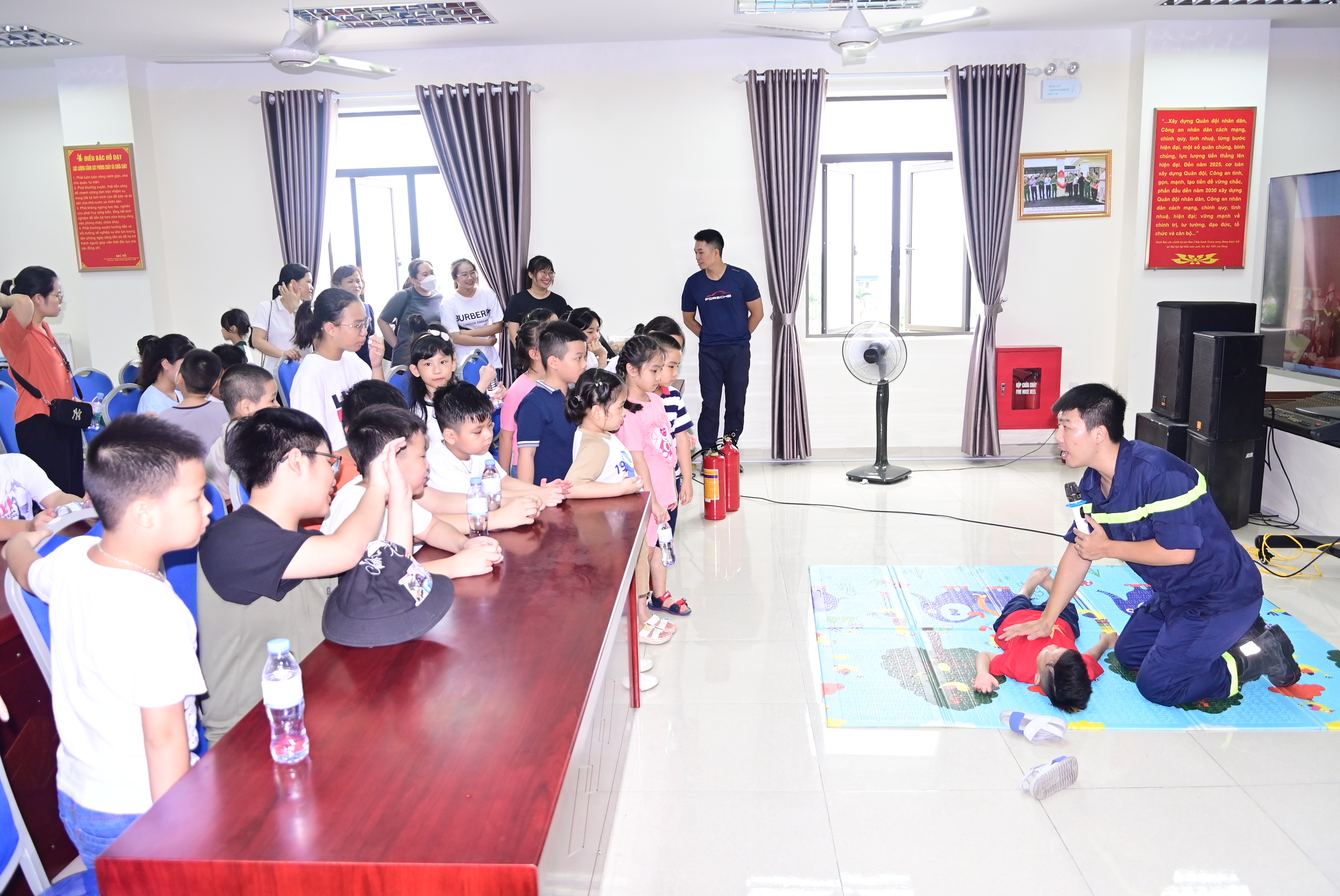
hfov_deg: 67.3
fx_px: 1006
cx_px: 670
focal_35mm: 27
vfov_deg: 48.0
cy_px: 448
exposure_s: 1/200
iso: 1000
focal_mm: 18
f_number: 3.5
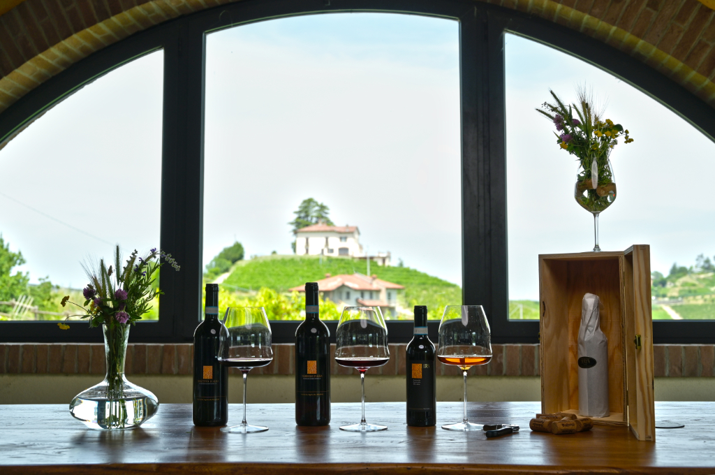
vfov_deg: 31.8
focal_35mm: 42
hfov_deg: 46.5
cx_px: 358
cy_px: 238
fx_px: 833
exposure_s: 1/40
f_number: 5.6
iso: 320
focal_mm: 42
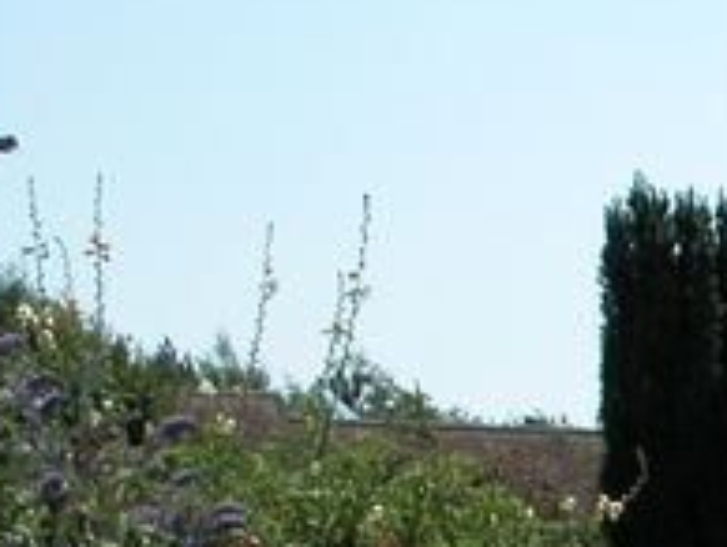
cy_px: 678
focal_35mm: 144
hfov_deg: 13.1
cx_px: 1023
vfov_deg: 10.1
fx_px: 3028
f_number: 7.1
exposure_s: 1/316
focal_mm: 8.9
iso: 100
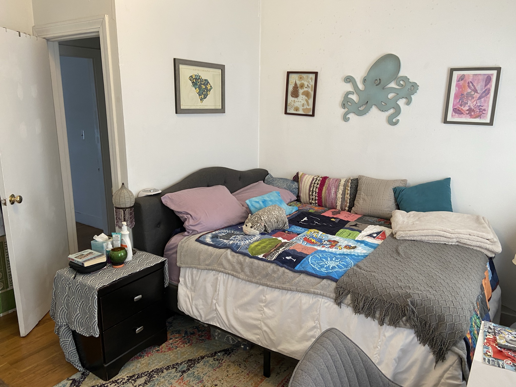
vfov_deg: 53.1
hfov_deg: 67.3
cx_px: 258
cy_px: 194
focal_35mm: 26
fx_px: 388
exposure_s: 1/60
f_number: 1.8
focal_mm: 4.25
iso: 125
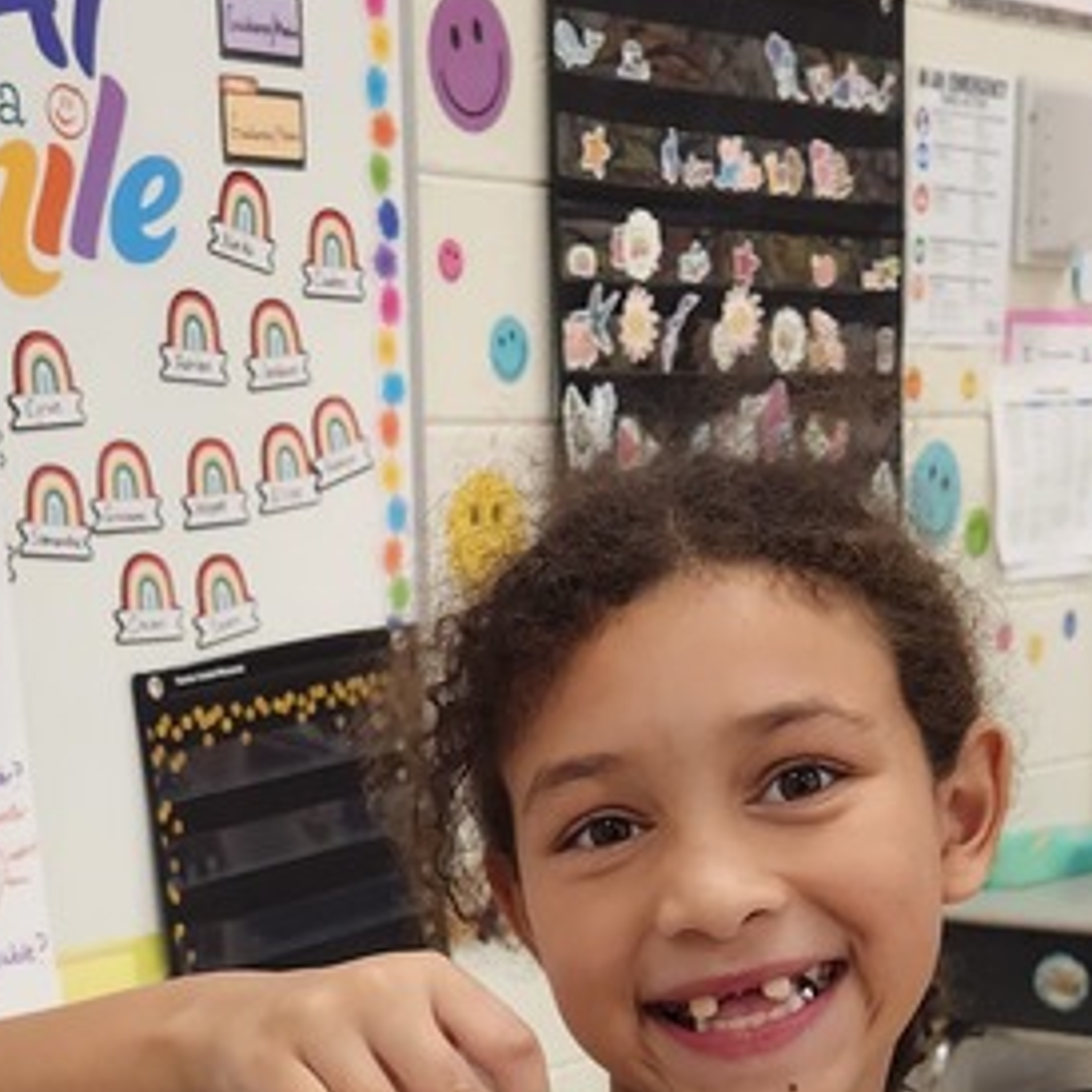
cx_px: 450
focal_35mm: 76
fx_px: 2712
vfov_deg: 21.1
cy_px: 1319
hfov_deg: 22.7
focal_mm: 5.4
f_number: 1.8
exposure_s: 1/120
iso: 125
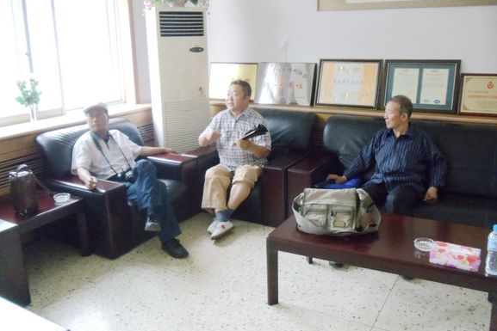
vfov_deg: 29.2
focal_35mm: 46
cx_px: 249
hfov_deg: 42.7
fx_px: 635
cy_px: 153
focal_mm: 6
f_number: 3.5
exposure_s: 1/60
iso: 800
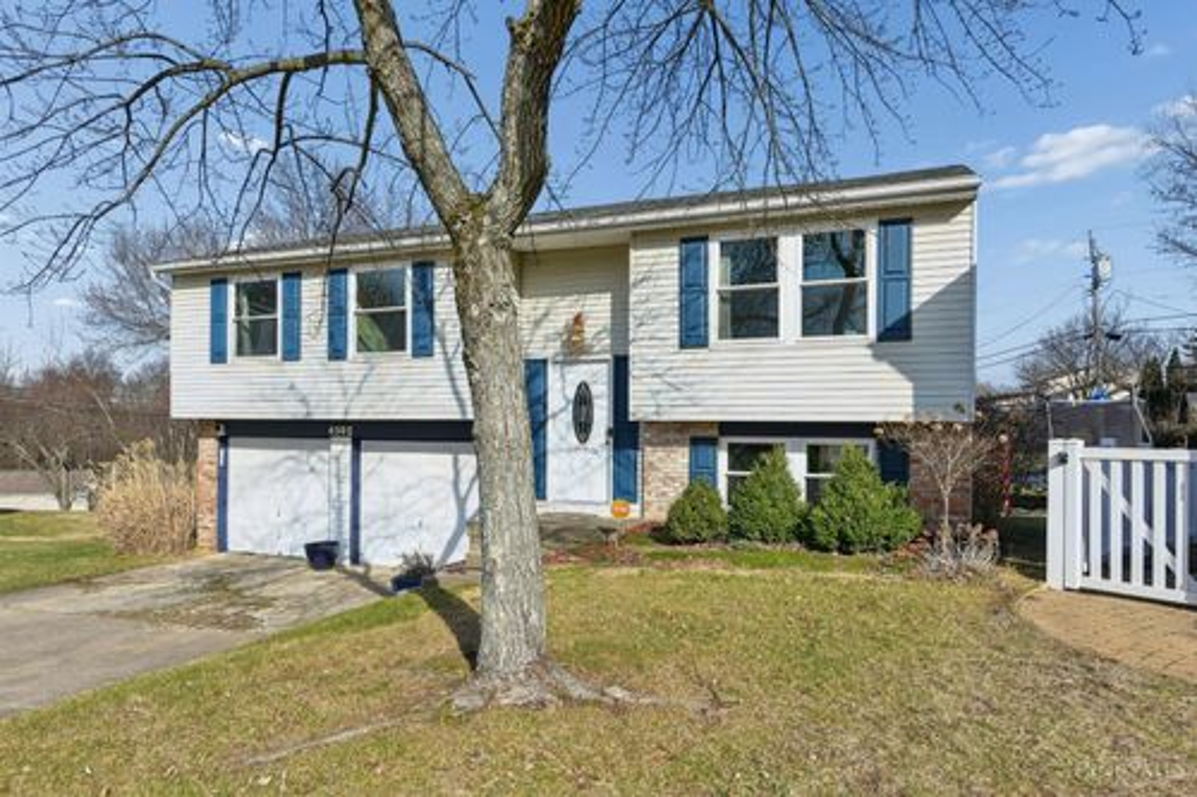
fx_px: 764
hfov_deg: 76.1
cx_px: 598
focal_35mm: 23
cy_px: 398
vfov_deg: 55.1
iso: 400
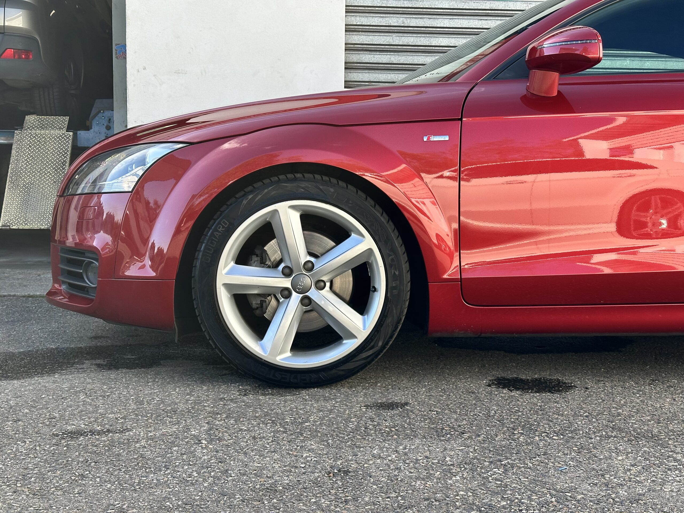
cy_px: 256
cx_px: 342
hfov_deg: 39.7
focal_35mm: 48
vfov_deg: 30.3
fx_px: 948
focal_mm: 6.86
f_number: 1.78
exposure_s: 1/724
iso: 64
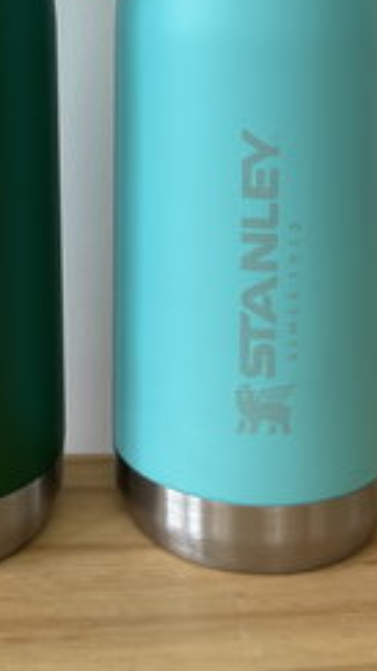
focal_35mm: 62
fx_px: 1103
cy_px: -30
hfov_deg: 19.3
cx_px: 99
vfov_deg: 30.9
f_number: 1.5
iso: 50
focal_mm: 5.7
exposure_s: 1/121
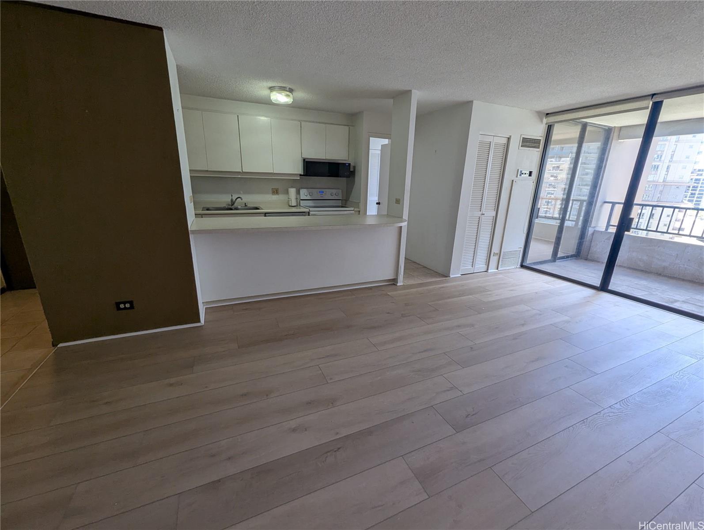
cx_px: 352
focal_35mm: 13
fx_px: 265
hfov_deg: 106.1
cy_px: 265
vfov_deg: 90.1
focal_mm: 1.95
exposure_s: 1/66.5
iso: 71
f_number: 2.2
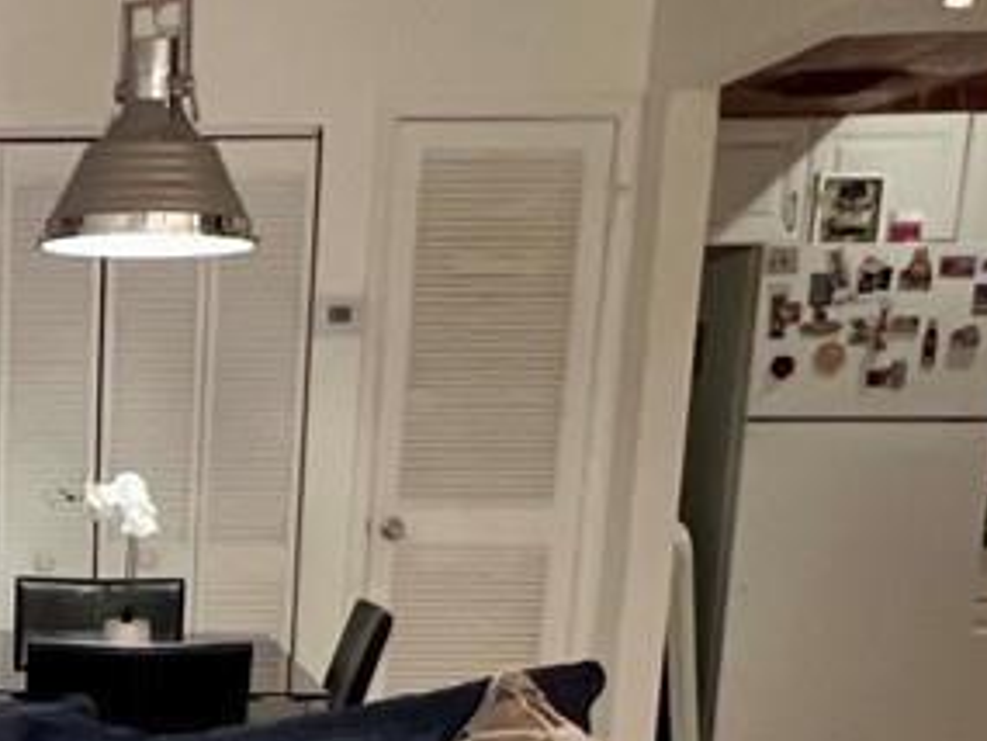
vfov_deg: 18.2
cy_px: 1077
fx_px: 2082
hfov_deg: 24.6
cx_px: -139
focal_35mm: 73
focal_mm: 1.57
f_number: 1.8
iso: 200
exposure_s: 1/60
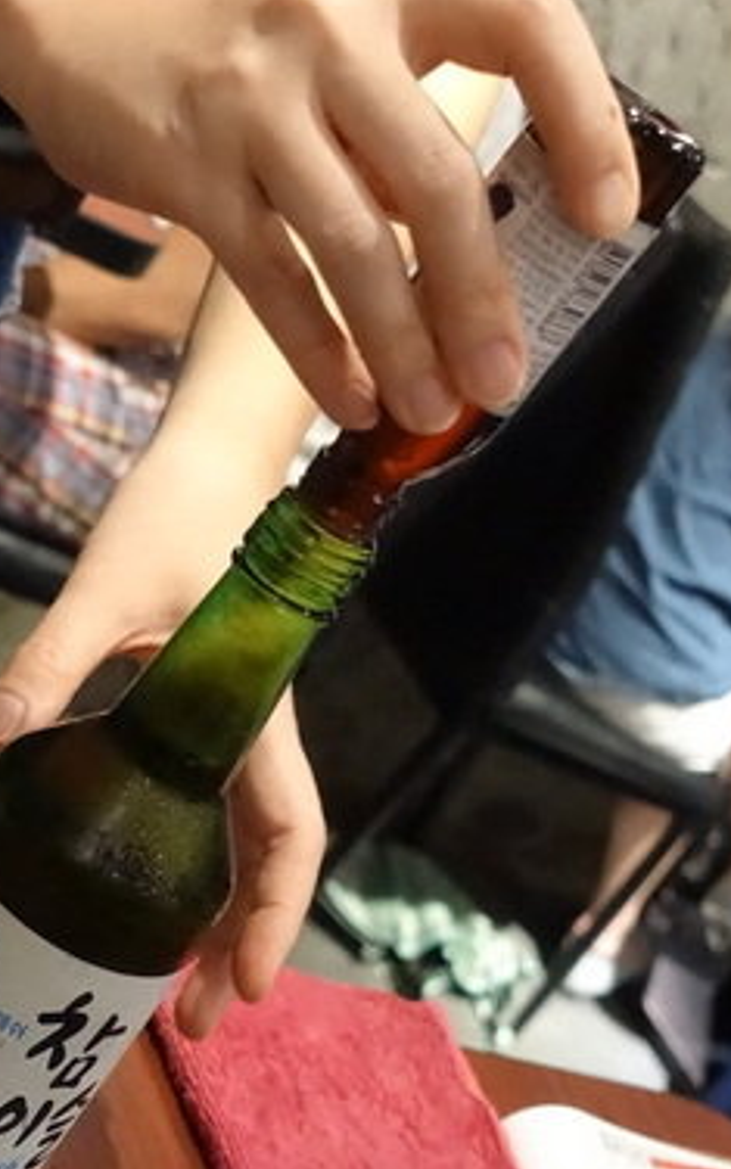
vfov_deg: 31.5
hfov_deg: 20.0
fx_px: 2072
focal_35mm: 65
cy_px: 504
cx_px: 283
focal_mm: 11.12
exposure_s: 1/60
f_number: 2.5
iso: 6400
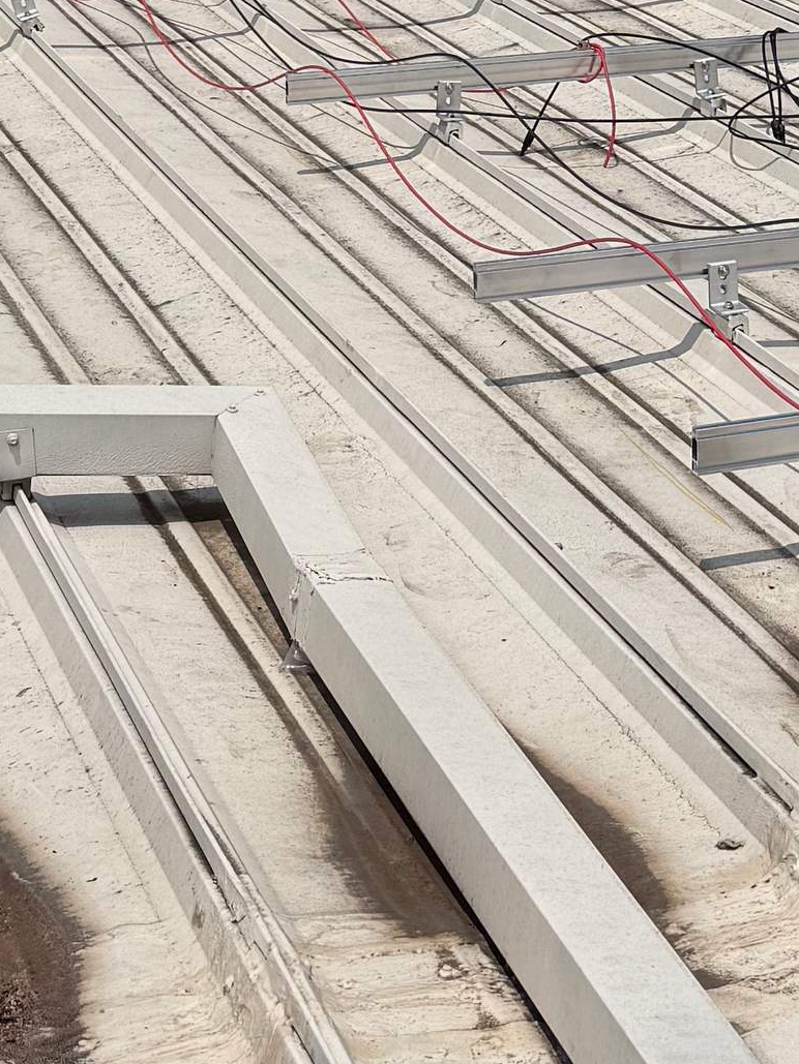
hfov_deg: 15.7
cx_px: 551
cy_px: -3
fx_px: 2892
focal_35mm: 94
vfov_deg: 20.2
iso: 64
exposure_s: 1/14286
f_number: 1.78
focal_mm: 6.76
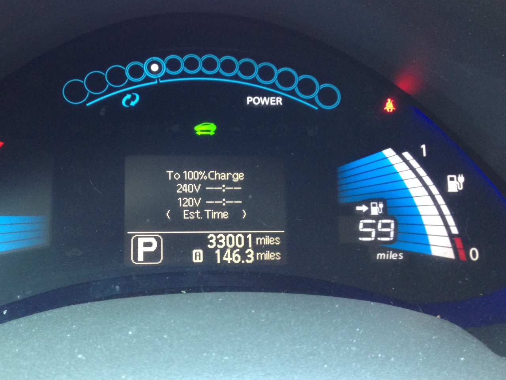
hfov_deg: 44.5
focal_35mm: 42
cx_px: 196
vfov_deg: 34.4
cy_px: 182
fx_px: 614
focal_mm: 4.12
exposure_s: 1/20
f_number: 2.4
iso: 125
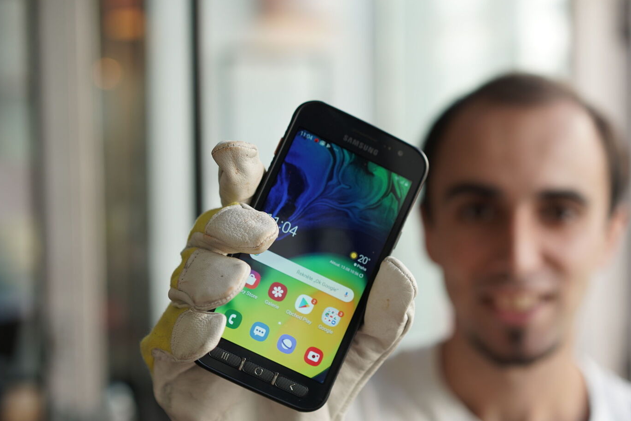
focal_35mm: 77
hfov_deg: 26.3
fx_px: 1350
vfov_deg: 17.7
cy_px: 281
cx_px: 380
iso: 100
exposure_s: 1/125
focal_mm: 55
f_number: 3.2
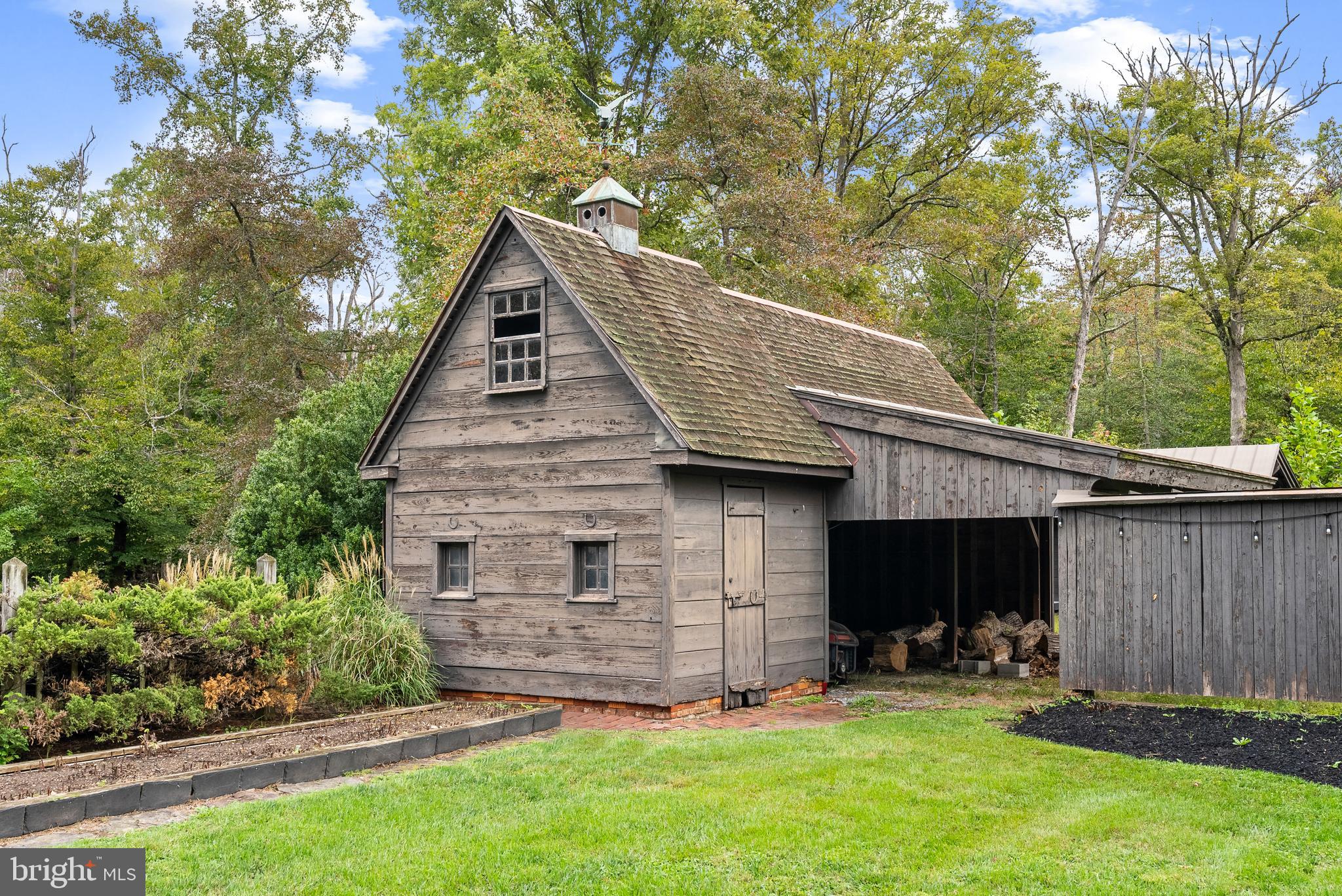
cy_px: 448
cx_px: 671
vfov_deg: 37.9
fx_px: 1305
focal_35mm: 35
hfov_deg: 54.4
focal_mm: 35
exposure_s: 1/160
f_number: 8
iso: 200
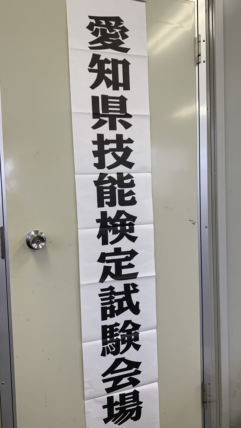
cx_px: 112
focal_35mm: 29
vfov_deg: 66.1
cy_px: 218
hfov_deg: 40.2
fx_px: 329
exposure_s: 1/120
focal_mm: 4.25
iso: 50
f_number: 1.8
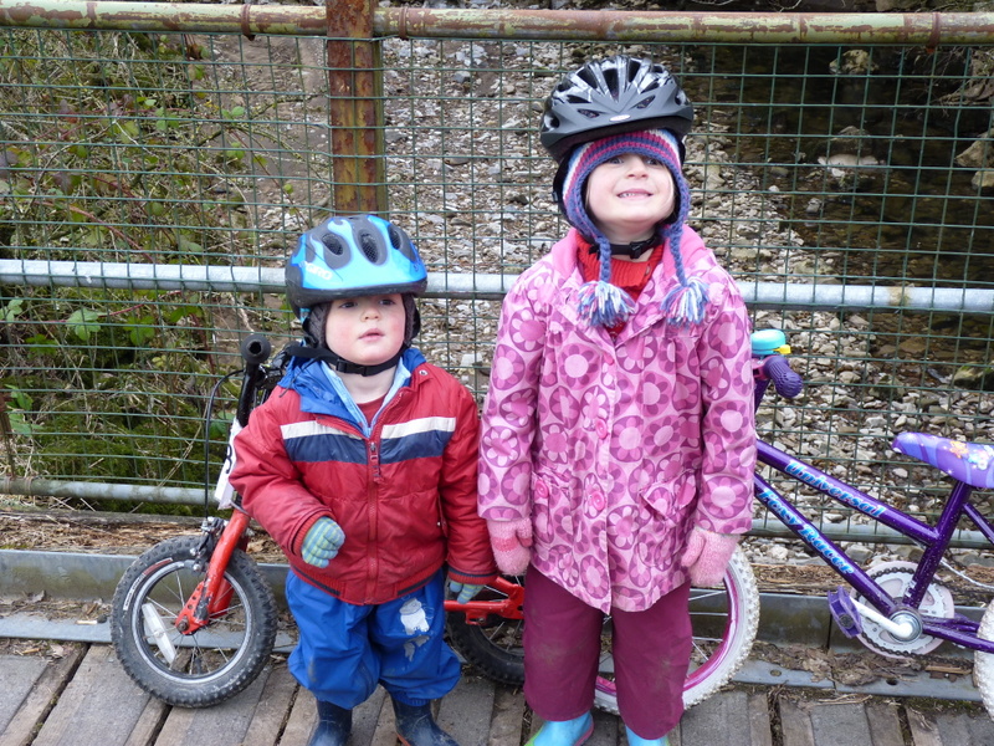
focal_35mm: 48
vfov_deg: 30.3
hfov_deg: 39.7
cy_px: 373
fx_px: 1378
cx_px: 497
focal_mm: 8.5
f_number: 3.2
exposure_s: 1/30
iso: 125
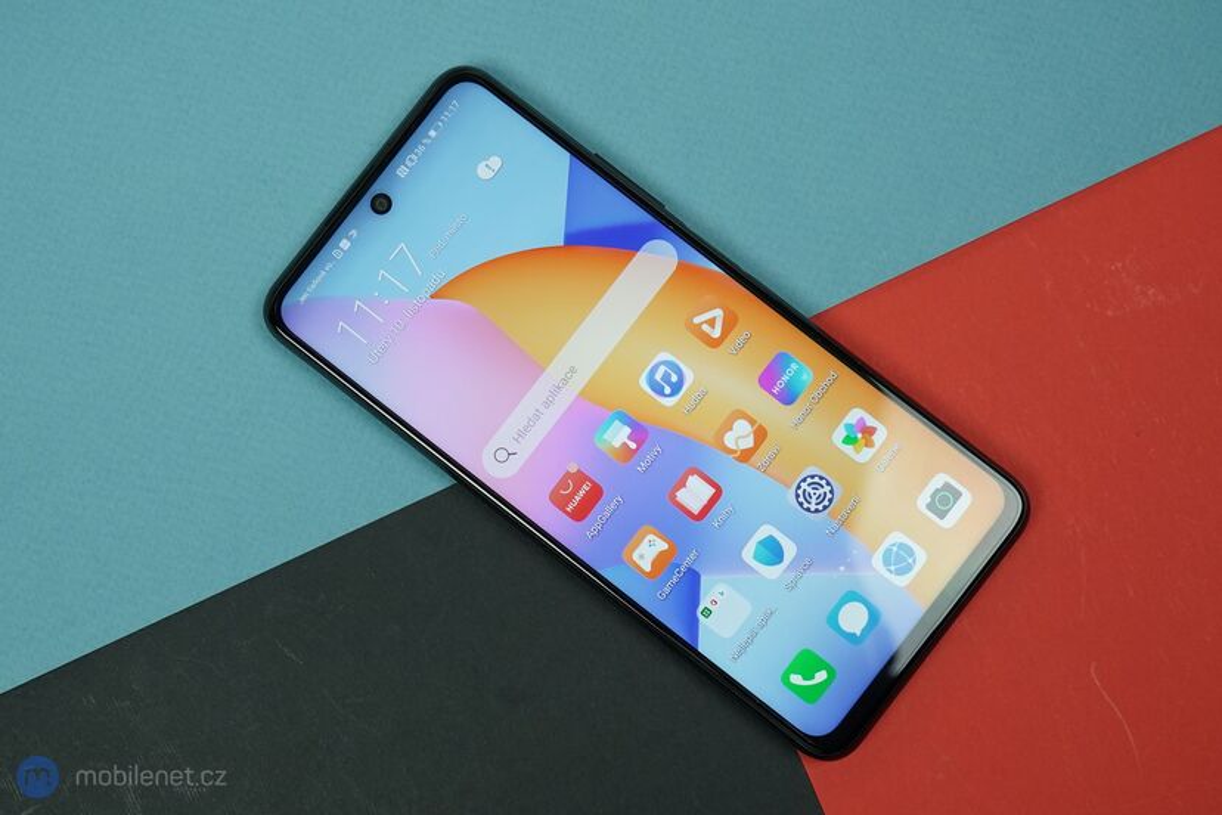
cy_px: 408
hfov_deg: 53.1
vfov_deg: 36.9
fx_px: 1222
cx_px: 611
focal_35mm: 36
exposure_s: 1/200
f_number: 6.3
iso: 1000
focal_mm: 36
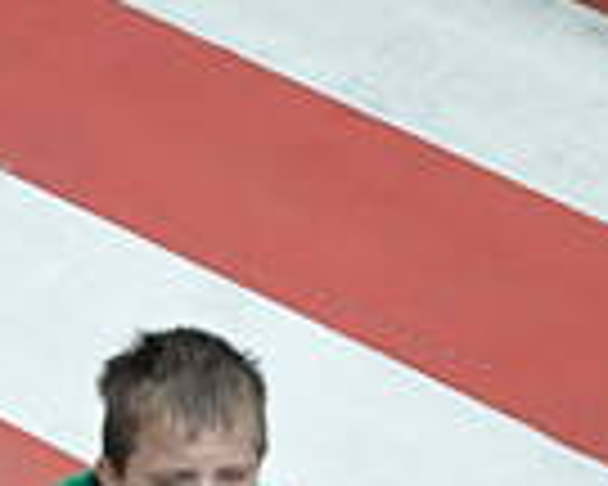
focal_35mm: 301
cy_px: -529
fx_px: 5416
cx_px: 1000
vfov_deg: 5.0
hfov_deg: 6.3
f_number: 11
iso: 1250
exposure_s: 1/500
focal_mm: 34
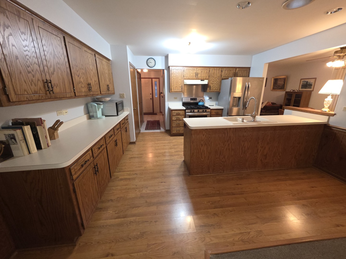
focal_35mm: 13
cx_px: 173
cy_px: 130
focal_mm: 2.2
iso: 250
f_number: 1.9
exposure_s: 1/40
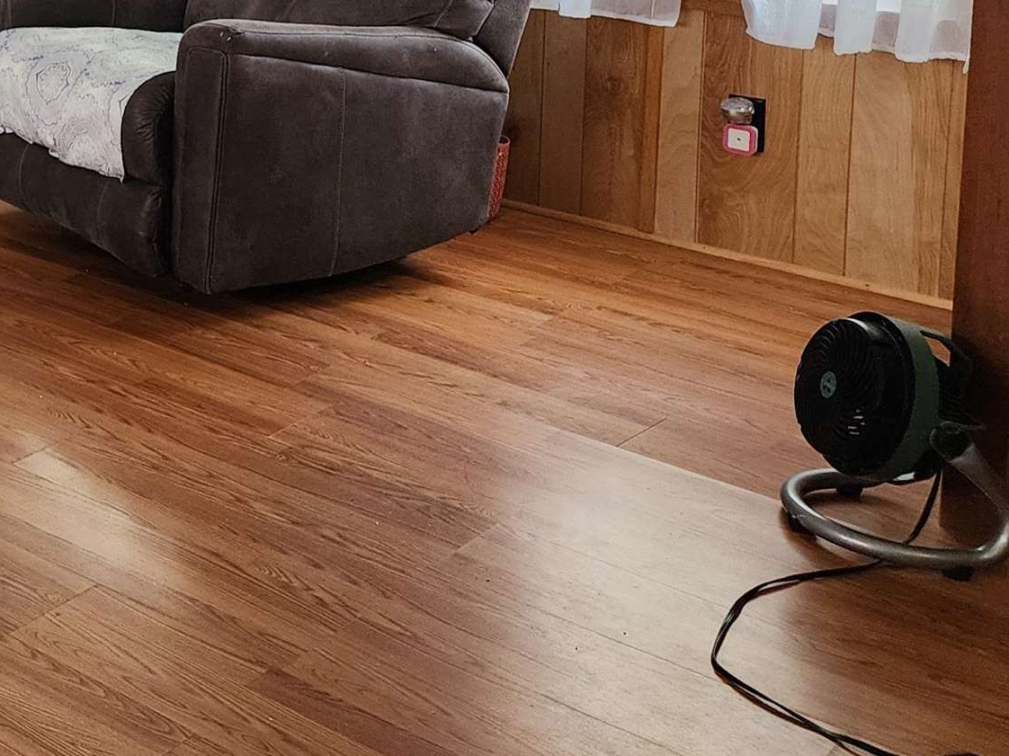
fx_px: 1836
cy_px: -137
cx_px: -228
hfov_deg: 26.9
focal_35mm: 63
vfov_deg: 21.7
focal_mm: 6.4
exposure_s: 1/120
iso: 200
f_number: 1.8
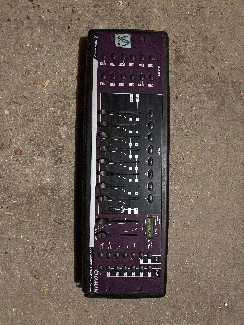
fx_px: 244
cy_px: 162
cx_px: 122
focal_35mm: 26
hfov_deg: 53.1
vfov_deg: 67.3
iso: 800
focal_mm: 5.96
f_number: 1.6
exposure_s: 1/25
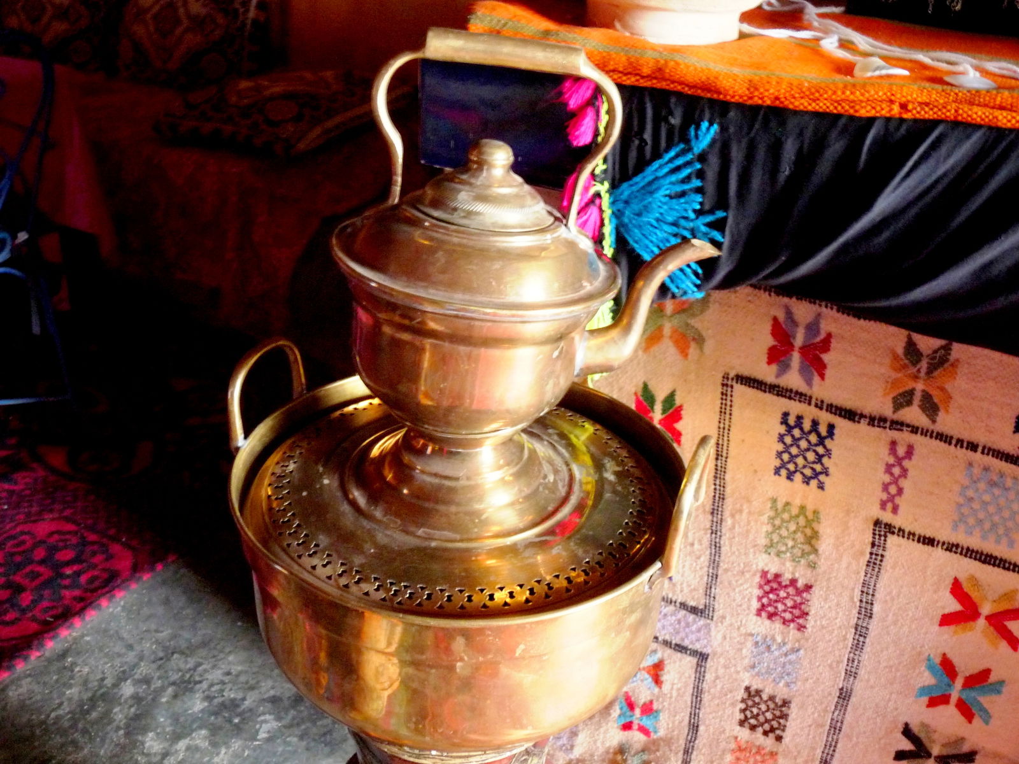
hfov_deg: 52.6
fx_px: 1030
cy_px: 382
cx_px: 510
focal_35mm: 35
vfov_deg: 40.7
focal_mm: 6.2
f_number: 3
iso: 400
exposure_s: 1/8
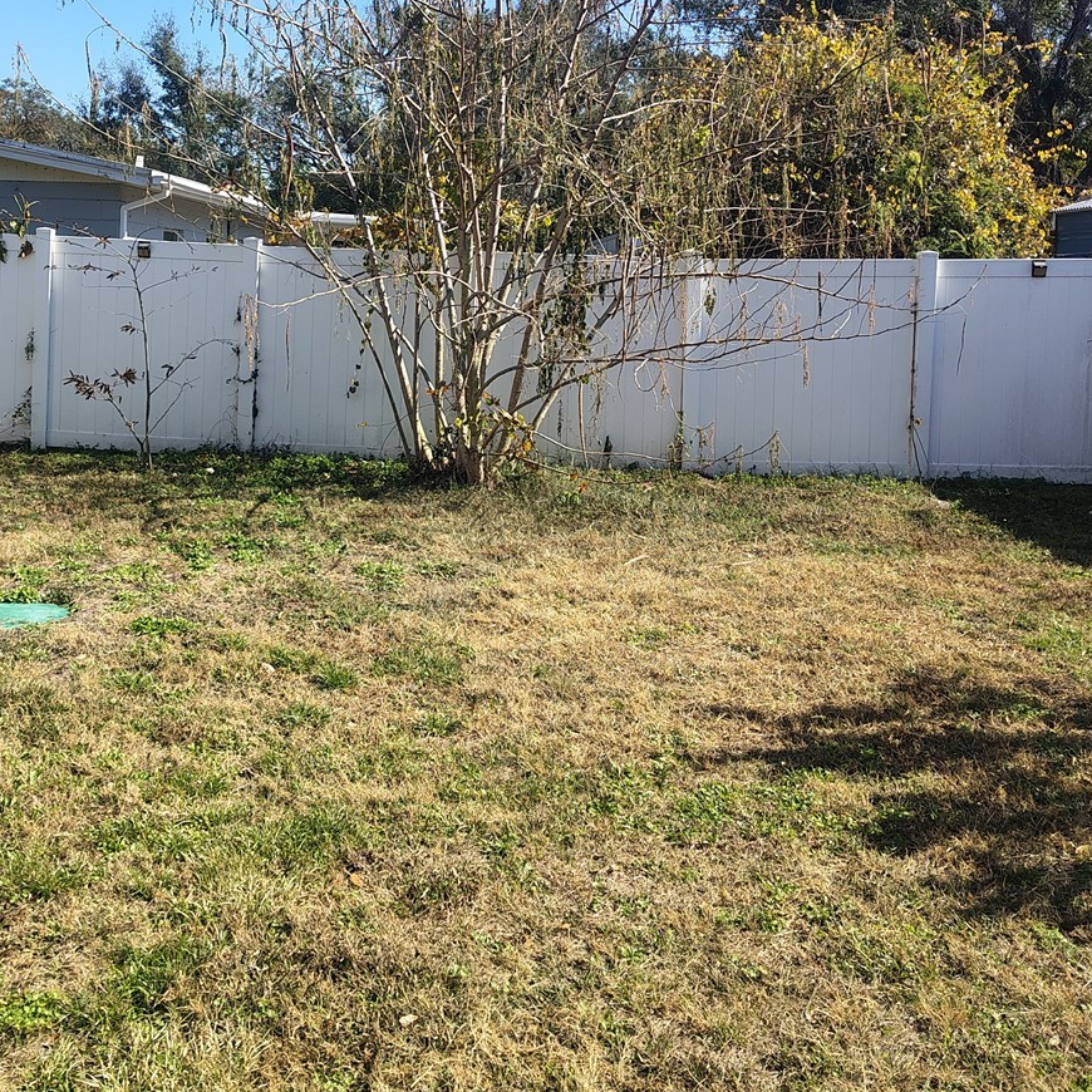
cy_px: 344
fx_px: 1392
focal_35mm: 39
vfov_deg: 42.1
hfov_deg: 42.4
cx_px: 395
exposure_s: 1/1139
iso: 100
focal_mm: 5.56
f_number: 1.8
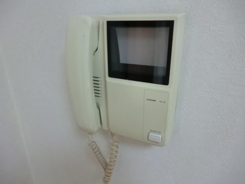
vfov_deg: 56.8
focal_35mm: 24
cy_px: 92
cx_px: 122
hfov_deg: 71.6
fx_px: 170
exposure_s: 1/60
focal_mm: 4.3
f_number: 3.2
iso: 400
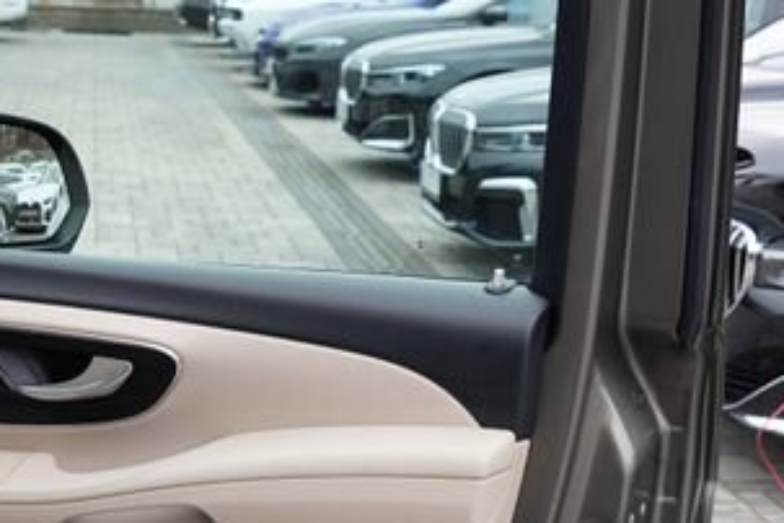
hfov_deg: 25.0
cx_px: 300
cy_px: 346
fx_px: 1764
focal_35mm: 81
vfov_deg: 16.8
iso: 100
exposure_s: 1/60
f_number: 4
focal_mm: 24
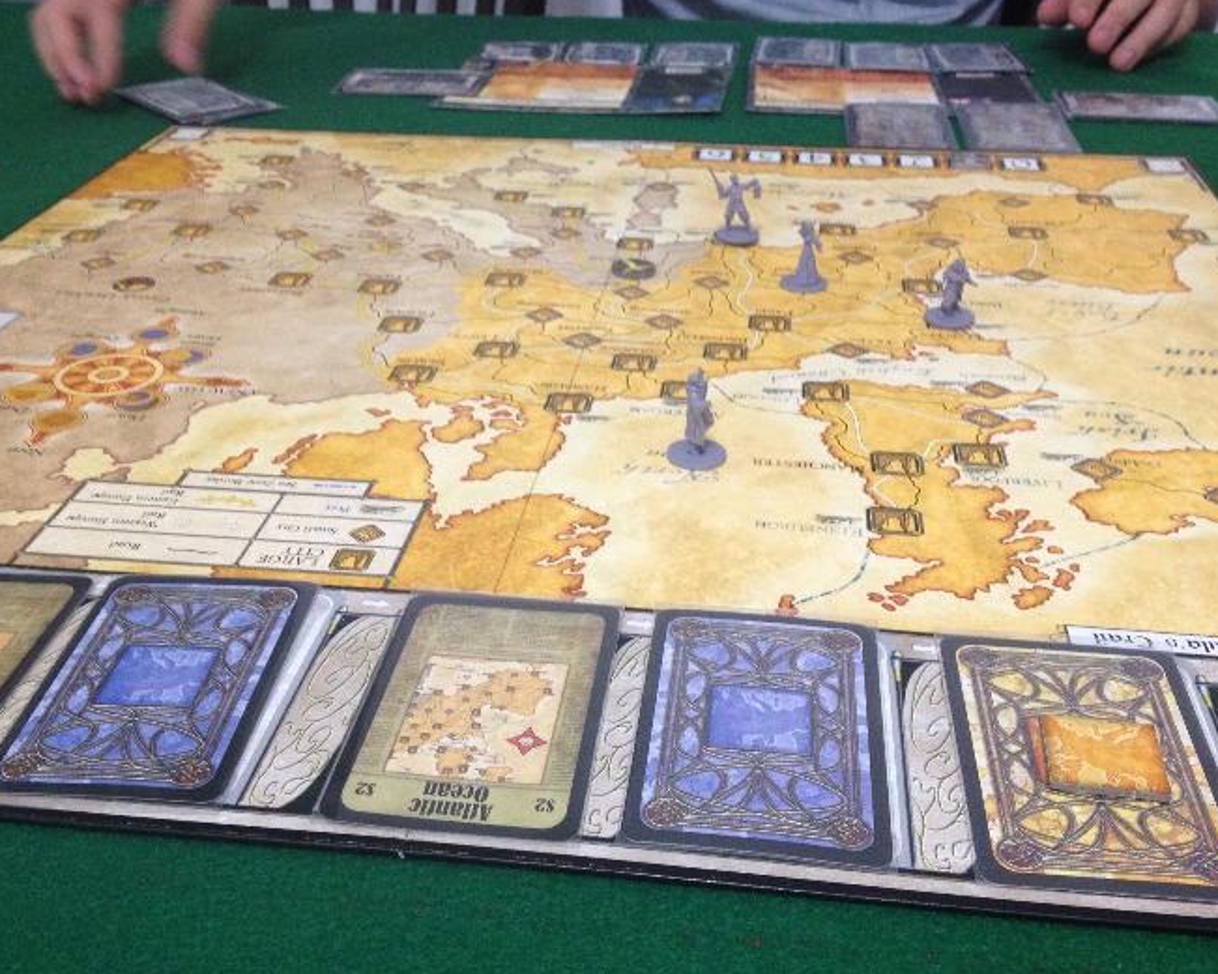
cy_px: 462
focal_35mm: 42
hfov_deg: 43.8
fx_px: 1514
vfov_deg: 35.7
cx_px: 582
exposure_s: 1/20
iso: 160
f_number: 2.4
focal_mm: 4.28
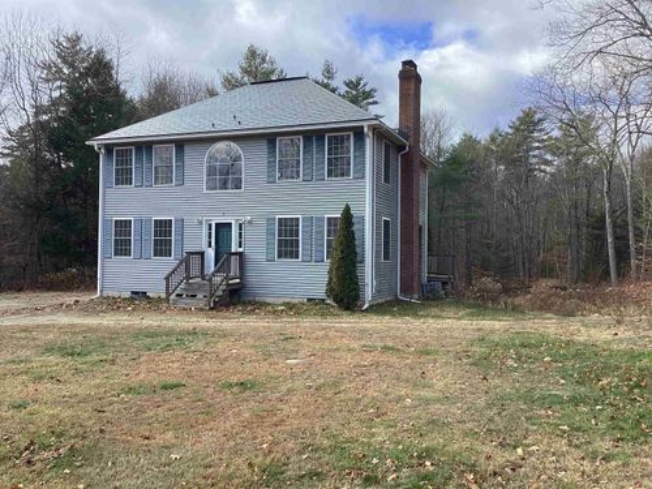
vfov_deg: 45.4
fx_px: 584
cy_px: 244
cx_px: 326
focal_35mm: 31
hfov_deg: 58.4
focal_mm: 3.3
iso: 25
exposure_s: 1/357
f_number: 2.4
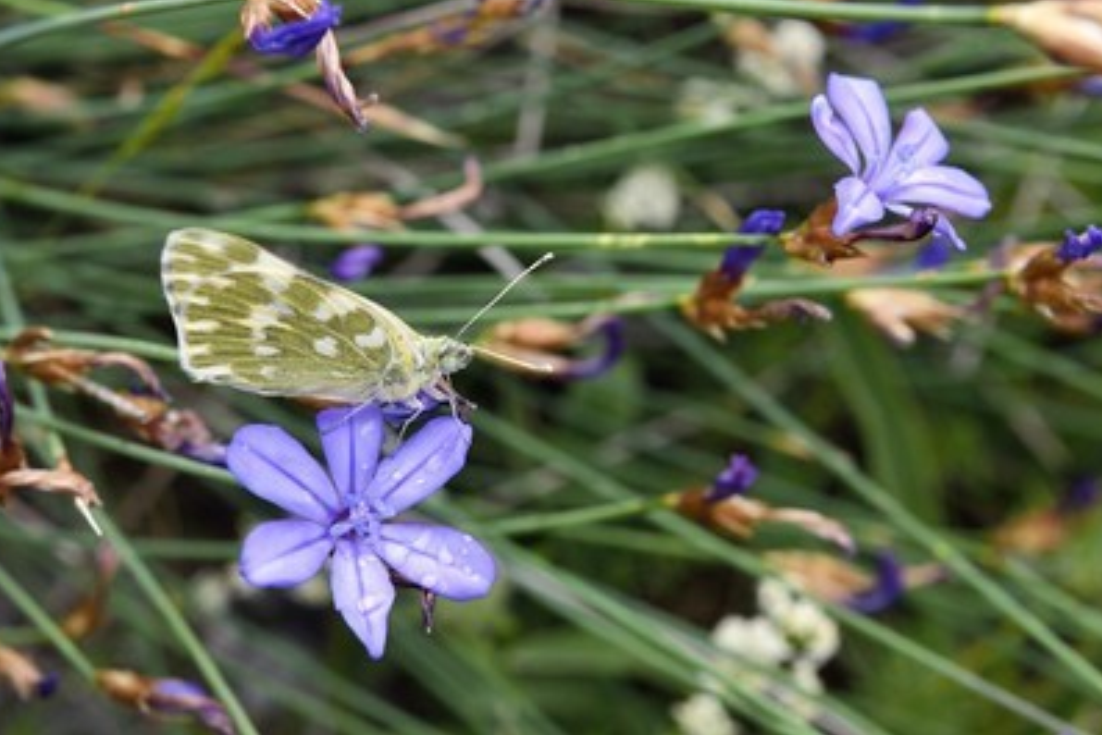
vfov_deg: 18.4
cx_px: 544
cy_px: 349
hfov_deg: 27.3
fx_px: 2266
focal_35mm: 74
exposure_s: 1/80
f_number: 13
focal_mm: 70
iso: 400
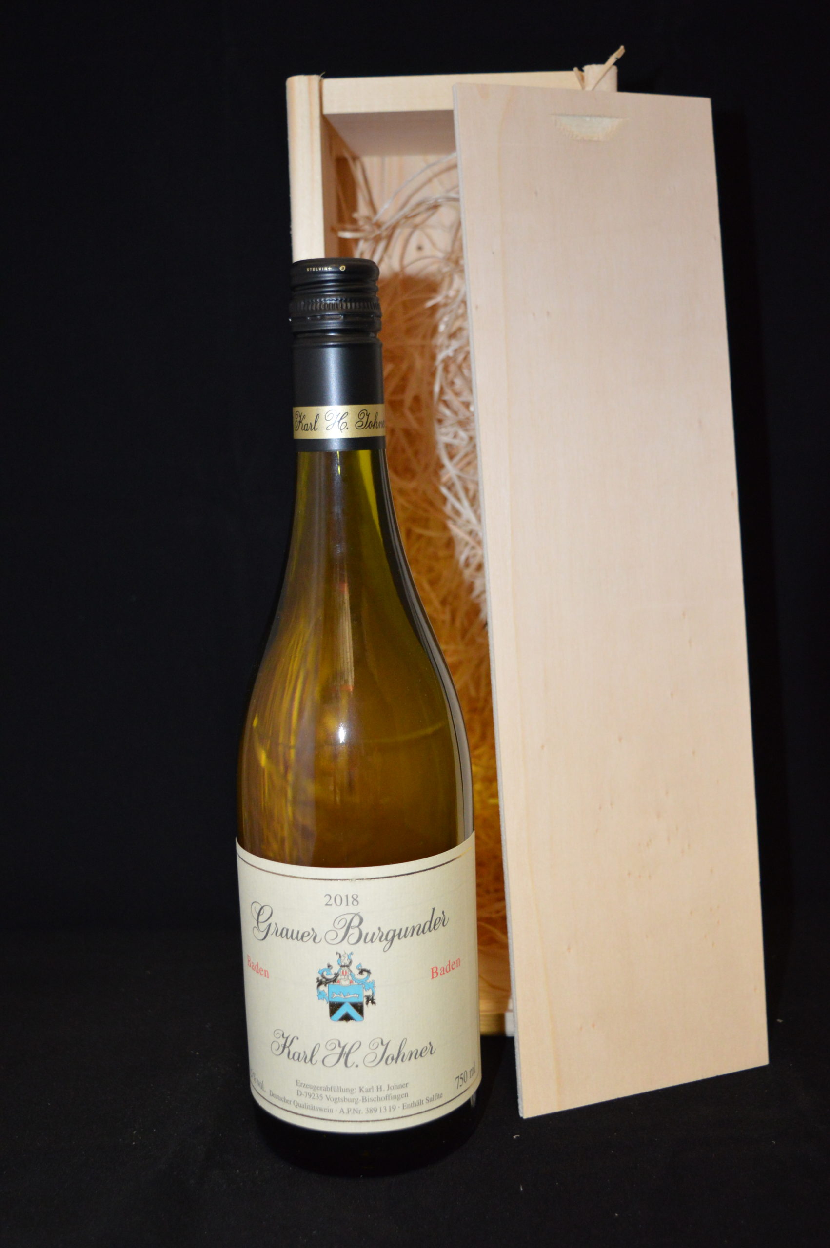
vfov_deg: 46.4
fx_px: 1455
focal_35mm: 42
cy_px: 624
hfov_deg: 31.8
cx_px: 415
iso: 1600
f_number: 4.2
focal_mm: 28
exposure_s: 1/60
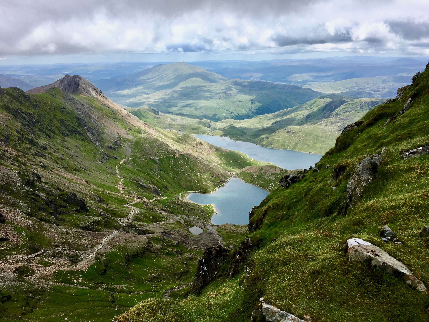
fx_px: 359
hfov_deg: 61.7
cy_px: 161
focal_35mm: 29
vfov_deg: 48.2
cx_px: 214
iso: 25
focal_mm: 4.15
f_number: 2.2
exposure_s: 1/1451
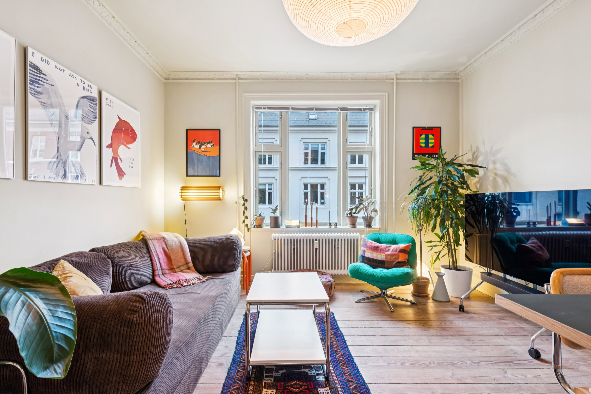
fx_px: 263
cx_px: 296
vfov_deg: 73.7
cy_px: 197
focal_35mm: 16
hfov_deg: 96.7
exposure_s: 1/3.33
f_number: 8
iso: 200
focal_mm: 16
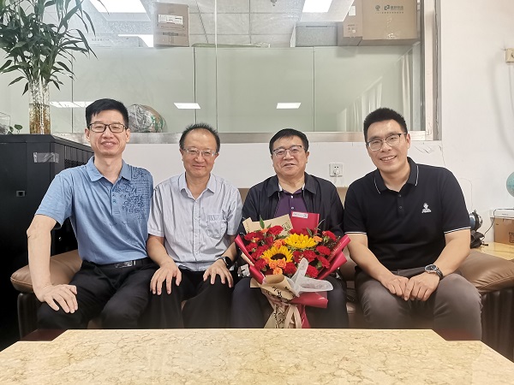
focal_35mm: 26
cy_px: 192
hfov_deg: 67.3
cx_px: 257
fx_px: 386
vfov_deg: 53.1
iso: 250
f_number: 1.8
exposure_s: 1/100
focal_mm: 4.75
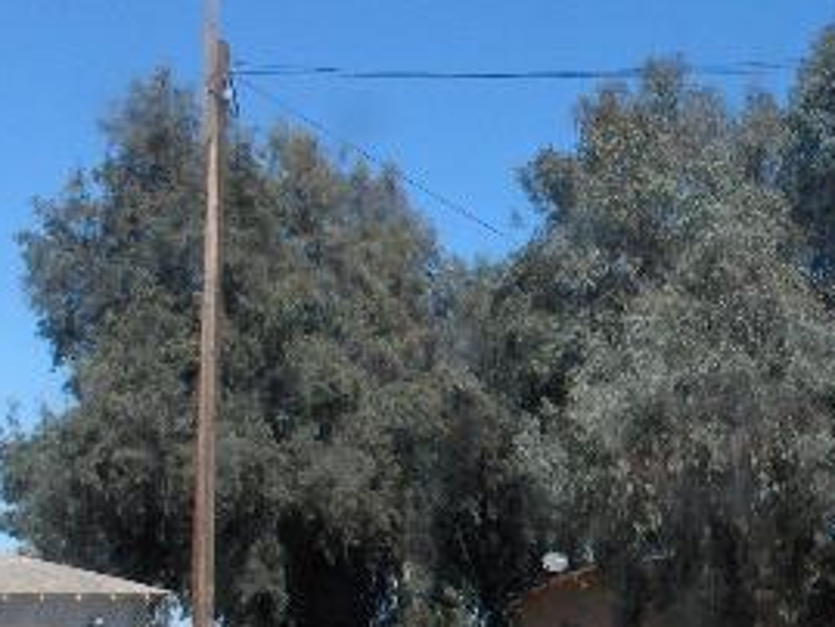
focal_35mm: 88
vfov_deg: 16.7
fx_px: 2124
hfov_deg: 21.5
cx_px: 826
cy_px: 490
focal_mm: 6.11
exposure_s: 1/348
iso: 100
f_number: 6.5
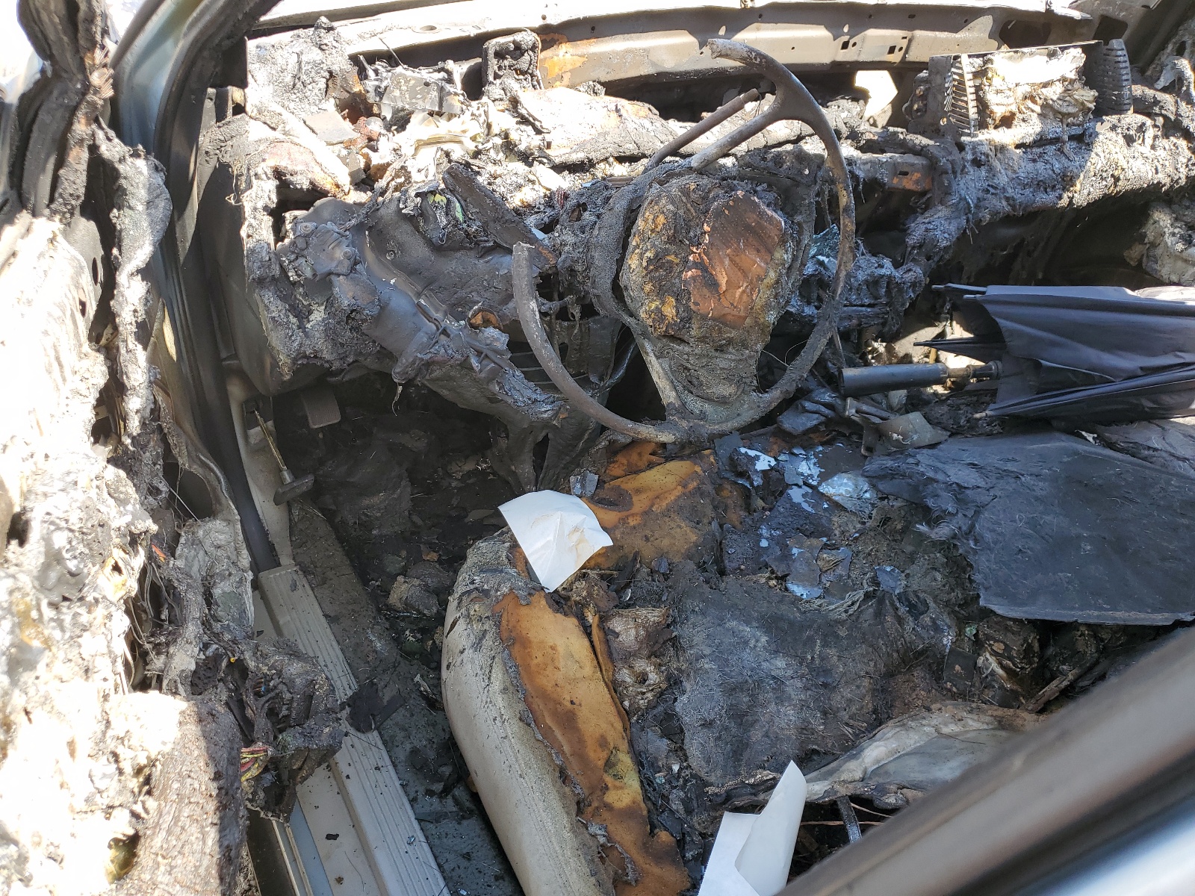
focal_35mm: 26
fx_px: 898
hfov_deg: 67.3
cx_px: 598
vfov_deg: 53.1
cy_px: 448
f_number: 1.5
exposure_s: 1/256
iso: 50
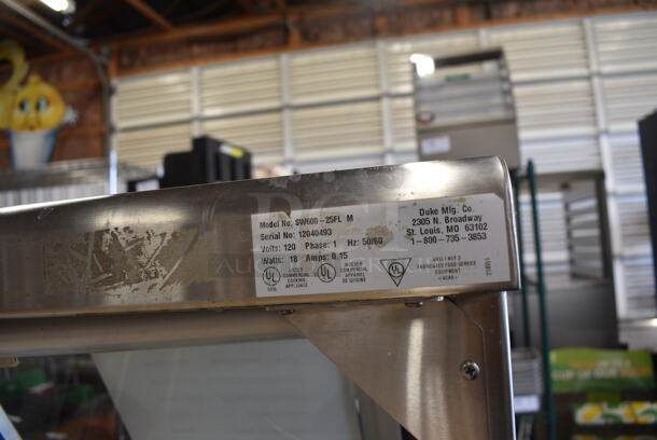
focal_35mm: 27
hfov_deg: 67.3
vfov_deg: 48.0
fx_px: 493
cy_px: 220
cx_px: 328
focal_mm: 18
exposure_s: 1/60
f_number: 5.6
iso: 640
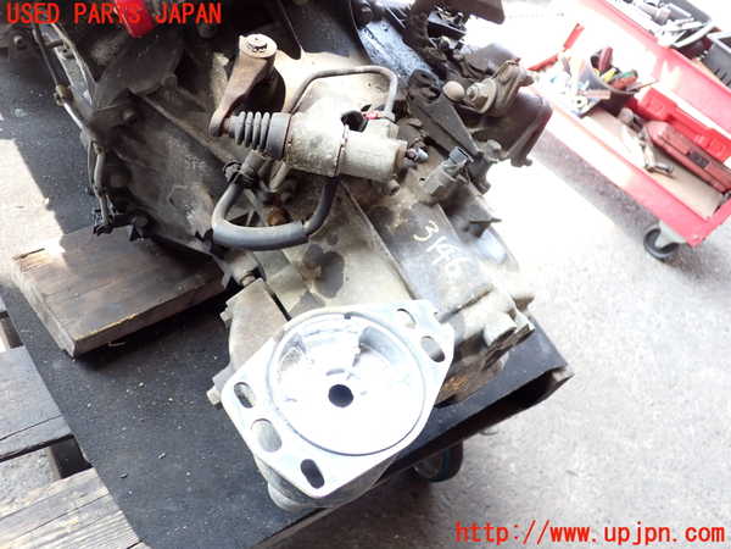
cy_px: 274
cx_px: 366
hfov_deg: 60.0
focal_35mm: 30
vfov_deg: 46.8
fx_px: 634
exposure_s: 1/60
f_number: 2.3
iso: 125
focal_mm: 5.4
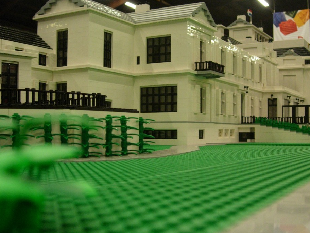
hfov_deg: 38.1
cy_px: 130
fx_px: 448
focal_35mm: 50
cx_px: 175
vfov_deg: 29.1
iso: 200
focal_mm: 7.8
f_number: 2.8
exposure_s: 1/18.4
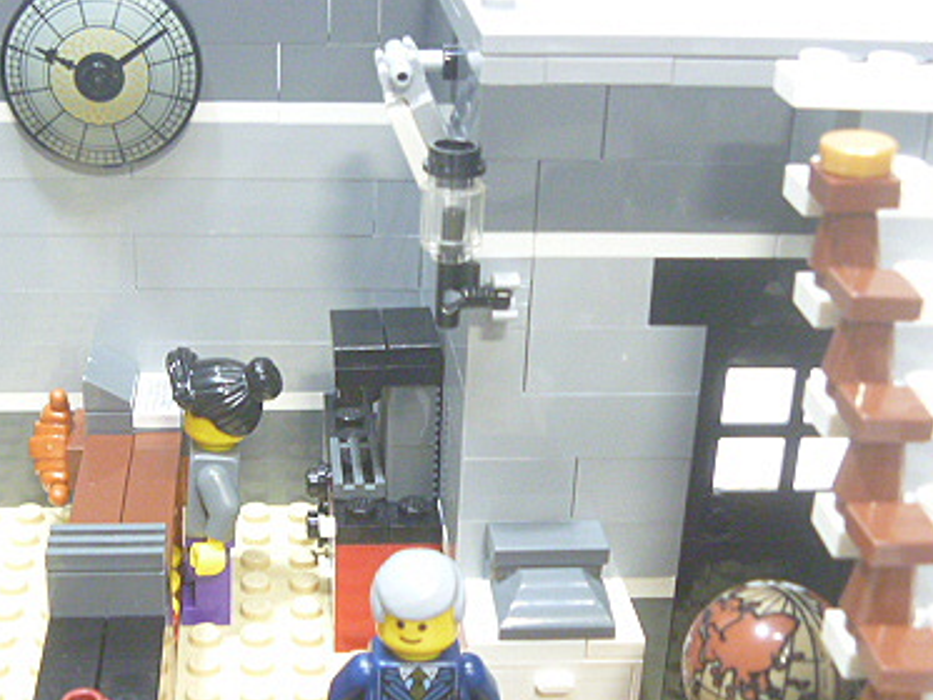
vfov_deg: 24.3
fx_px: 1618
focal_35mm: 60
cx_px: 340
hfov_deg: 32.0
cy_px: 460
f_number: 3.5
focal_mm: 6.3
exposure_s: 1/10
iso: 400
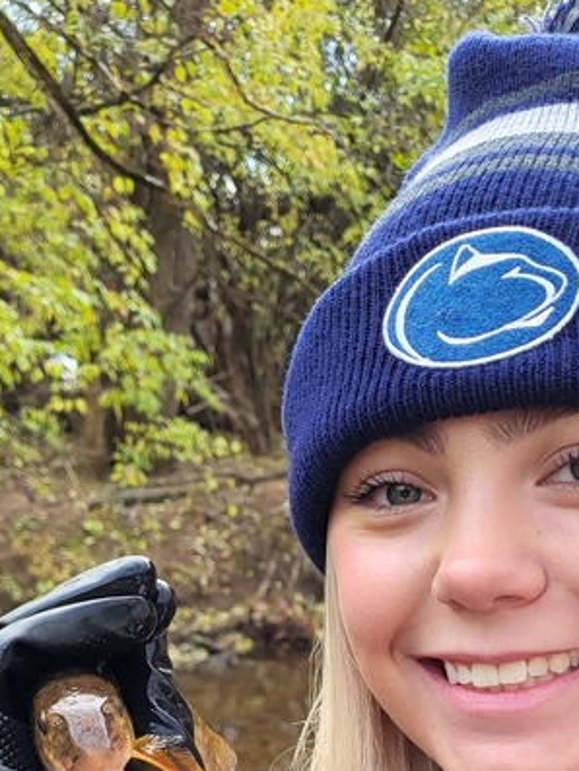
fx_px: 1493
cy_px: 903
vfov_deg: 26.1
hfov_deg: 21.9
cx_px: 328
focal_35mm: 67
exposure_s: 1/267
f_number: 1.8
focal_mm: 5.4
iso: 40
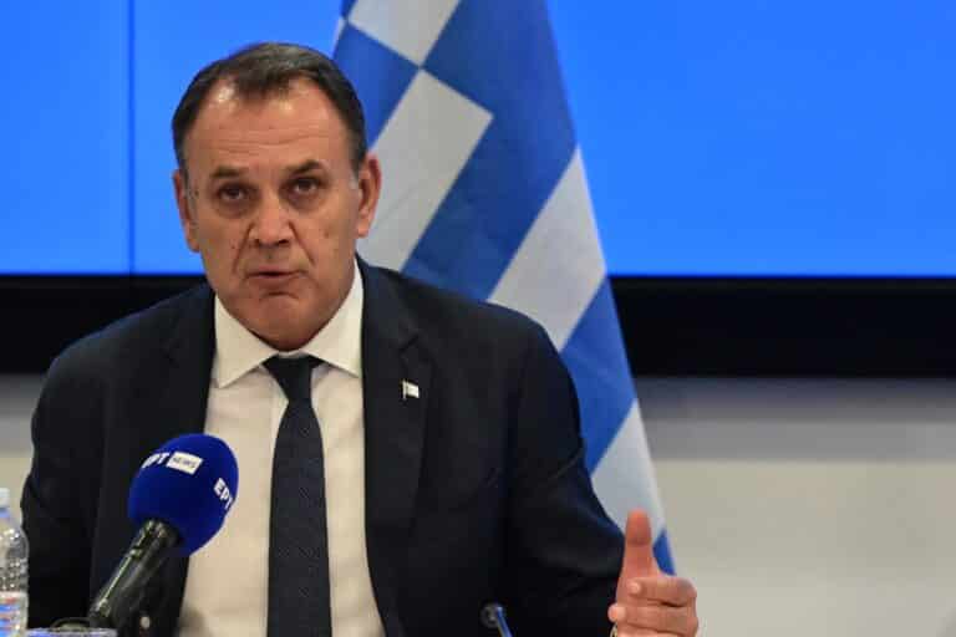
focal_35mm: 140
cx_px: 478
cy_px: 318
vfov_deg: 9.8
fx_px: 3717
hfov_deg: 14.7
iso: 6400
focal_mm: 140
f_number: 4.5
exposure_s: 1/250
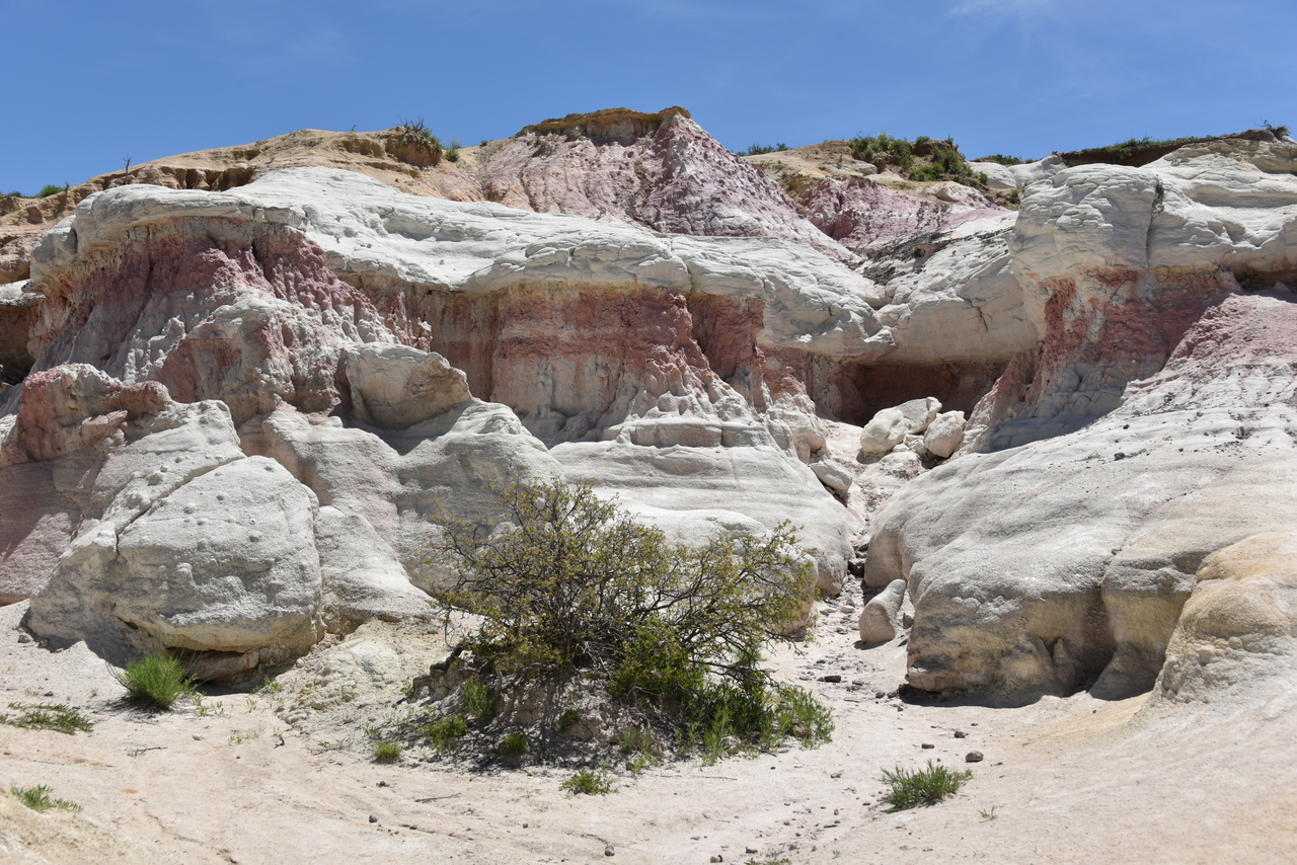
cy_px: 432
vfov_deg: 29.9
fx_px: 1622
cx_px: 648
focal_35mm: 45
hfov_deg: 43.6
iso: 100
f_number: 9
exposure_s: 1/320
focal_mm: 45
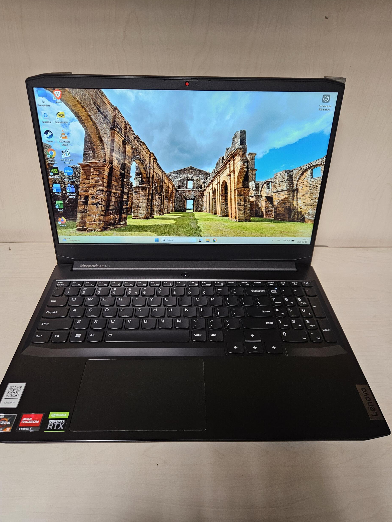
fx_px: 362
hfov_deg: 56.8
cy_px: 256
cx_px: 193
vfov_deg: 71.6
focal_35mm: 24
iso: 250
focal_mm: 5.4
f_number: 1.8
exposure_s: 1/100
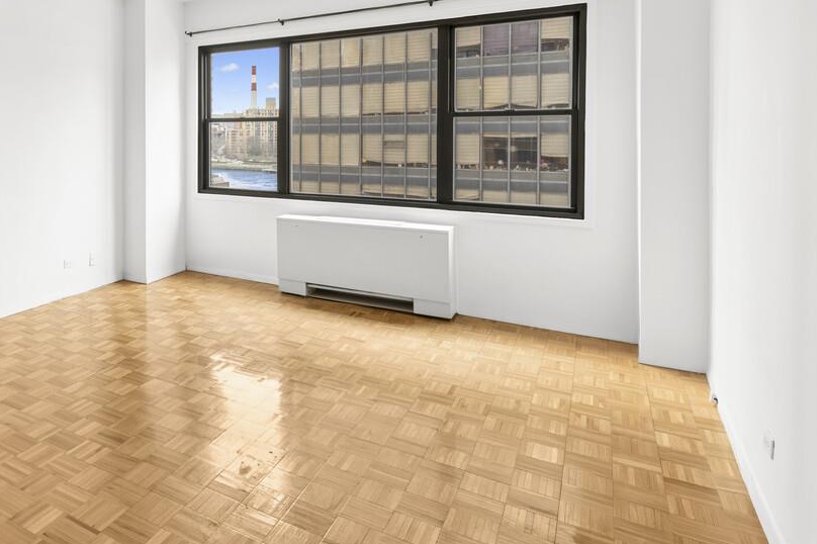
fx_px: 590
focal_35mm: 26
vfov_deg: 48.2
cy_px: 158
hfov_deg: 59.9
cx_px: 94
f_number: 13
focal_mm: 14
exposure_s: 1
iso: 100
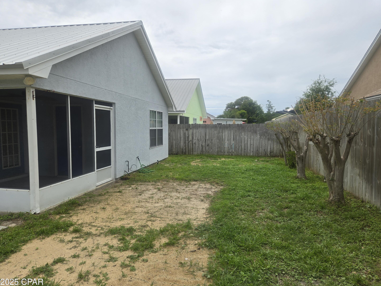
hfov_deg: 71.6
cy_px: 146
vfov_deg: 56.8
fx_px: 264
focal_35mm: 24
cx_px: 192
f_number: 1.8
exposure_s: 1/1884
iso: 25
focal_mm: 5.4
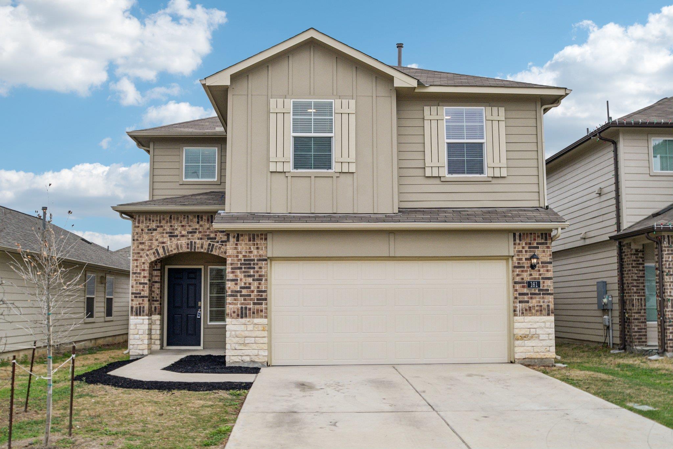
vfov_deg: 36.9
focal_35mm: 36
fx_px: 673
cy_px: 224
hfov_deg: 53.1
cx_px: 336
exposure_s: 1/500
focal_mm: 24
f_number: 8
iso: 400
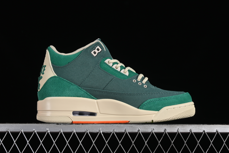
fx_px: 477
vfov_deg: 18.2
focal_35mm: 75
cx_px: 114
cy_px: 76
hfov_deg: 27.0
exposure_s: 1/80
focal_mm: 50
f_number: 8
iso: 160
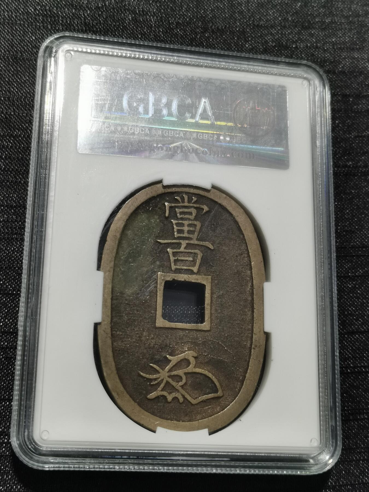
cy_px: 246
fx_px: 782
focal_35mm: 55
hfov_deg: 26.6
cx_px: 184
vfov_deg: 34.9
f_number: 1.8
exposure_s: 1/100
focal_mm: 5.58
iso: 100
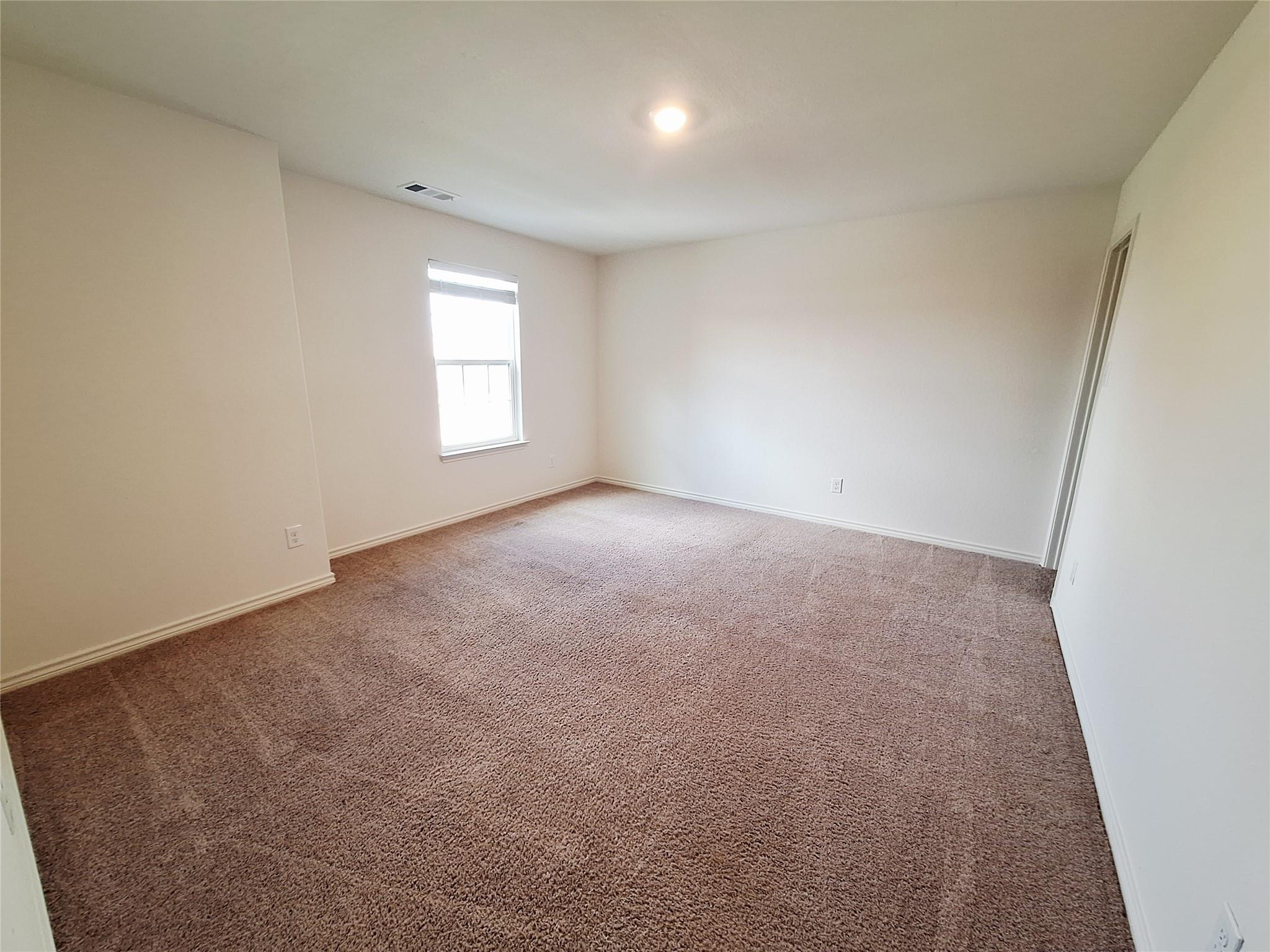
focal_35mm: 13
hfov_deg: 106.2
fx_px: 477
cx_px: 635
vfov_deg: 89.9
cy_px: 476
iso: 125
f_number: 2.2
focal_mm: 1.74
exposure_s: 1/40
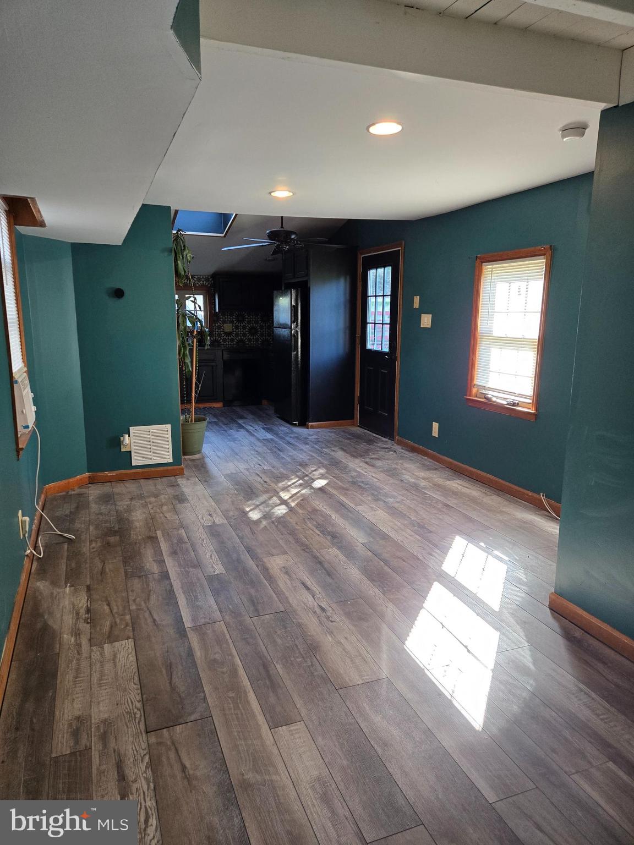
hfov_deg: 58.9
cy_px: 422
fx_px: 562
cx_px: 317
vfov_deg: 73.9
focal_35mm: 23
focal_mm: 5.4
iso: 200
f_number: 1.8
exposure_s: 1/120
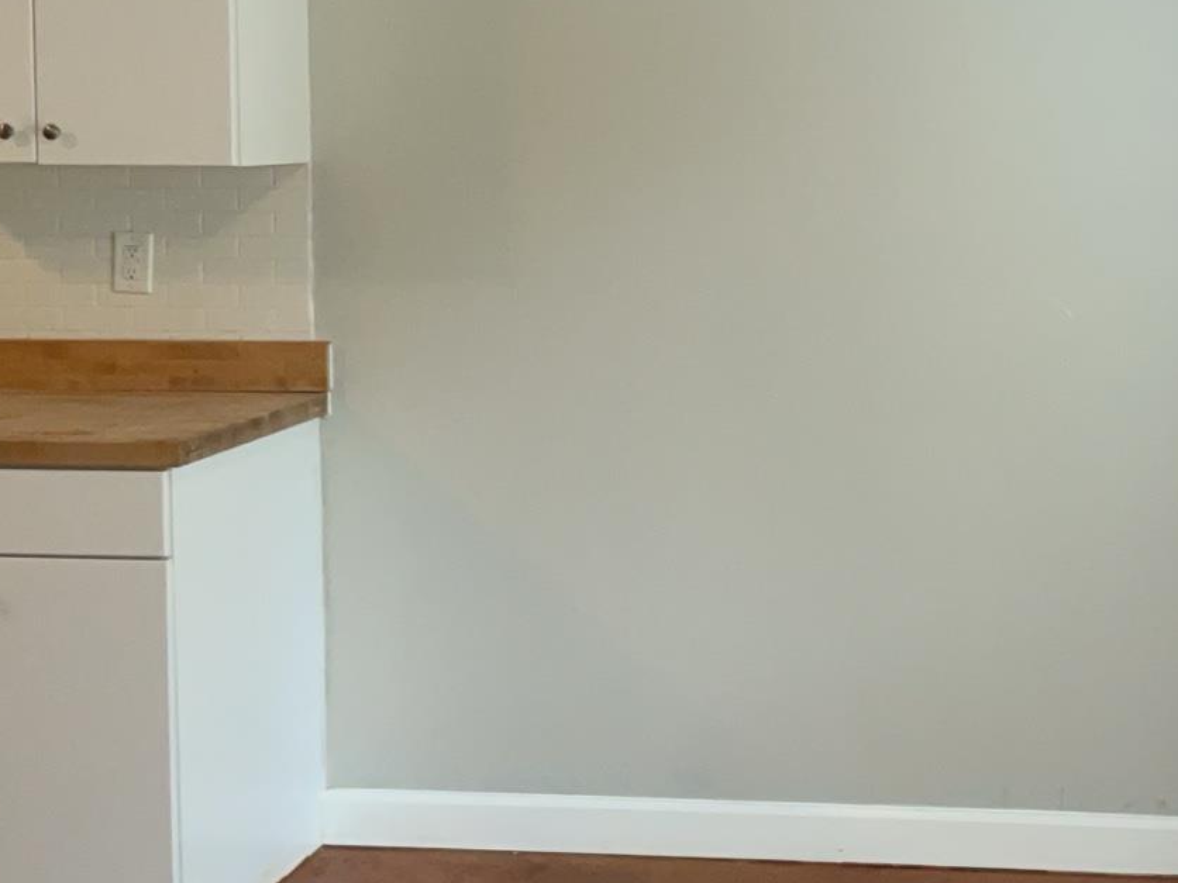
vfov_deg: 23.4
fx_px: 2110
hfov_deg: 30.2
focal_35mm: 62
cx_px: 992
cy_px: 232
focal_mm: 3
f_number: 1.8
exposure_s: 1/60
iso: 64
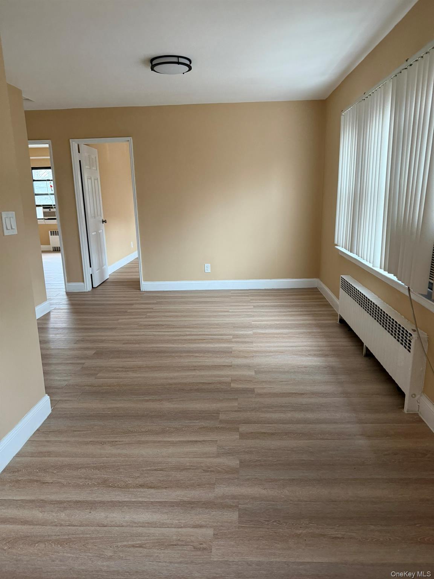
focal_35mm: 24
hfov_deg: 56.8
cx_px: 217
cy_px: 290
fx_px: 401
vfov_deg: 71.6
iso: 320
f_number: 1.78
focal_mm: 6.76
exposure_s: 1/60
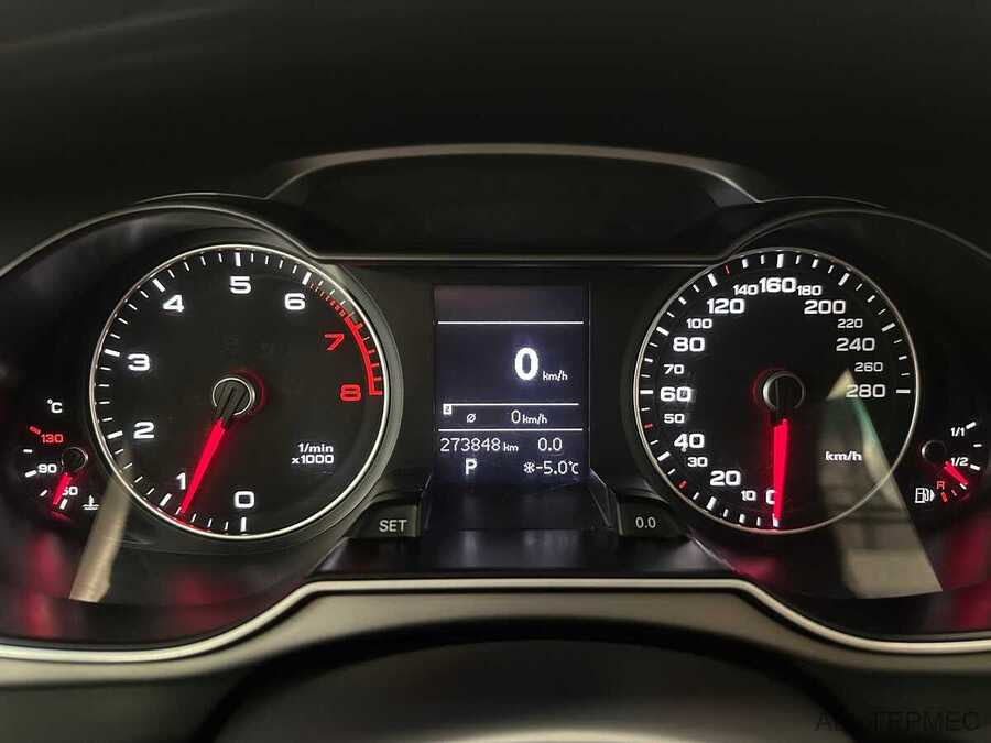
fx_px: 687
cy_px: 372
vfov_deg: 56.8
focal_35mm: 24
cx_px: 496
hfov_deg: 71.6
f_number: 1.78
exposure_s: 1/25
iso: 800
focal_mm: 6.86
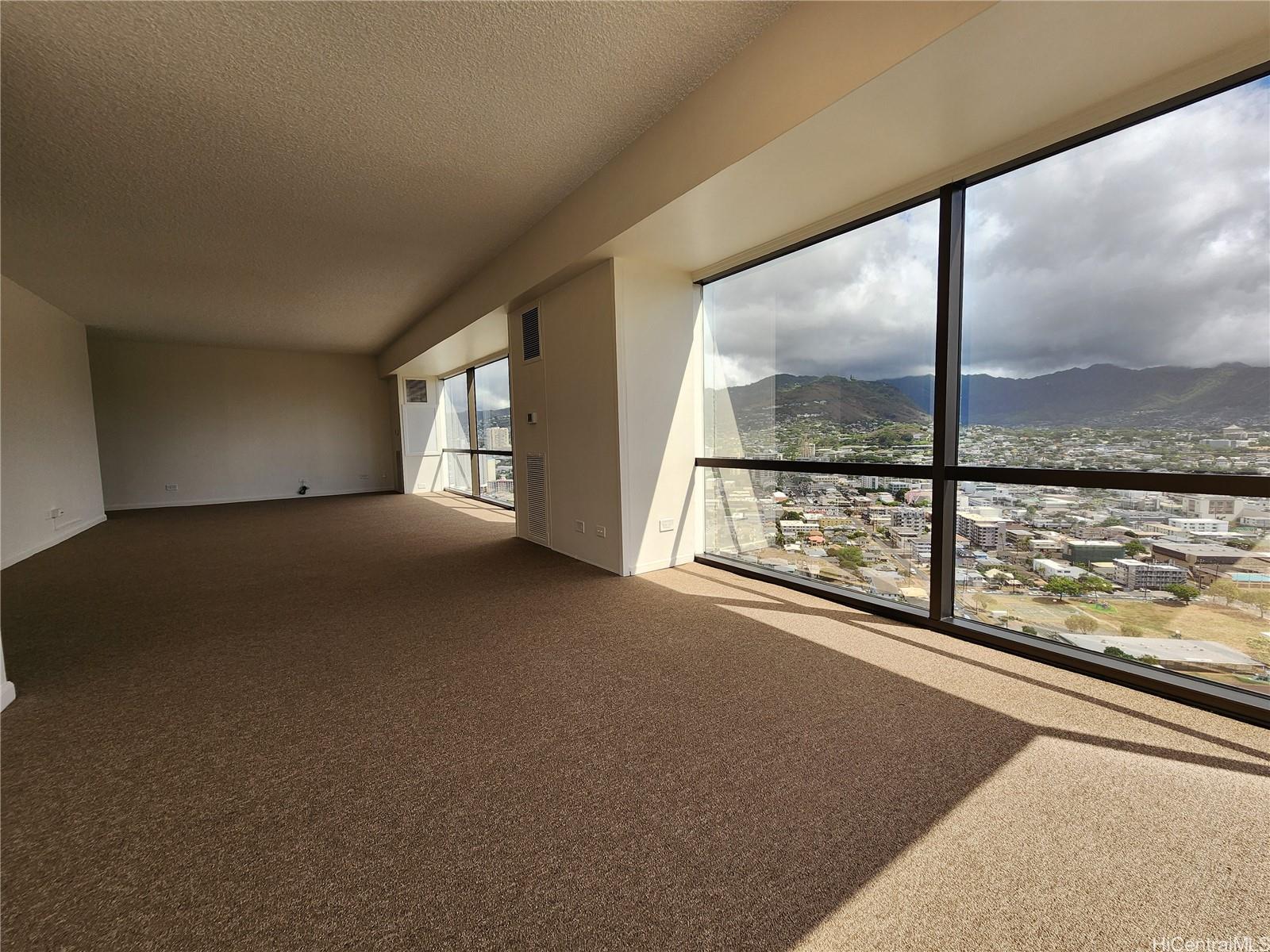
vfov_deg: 89.9
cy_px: 476
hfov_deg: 106.2
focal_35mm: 13
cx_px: 635
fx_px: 477
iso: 50
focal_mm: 2.2
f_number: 2.2
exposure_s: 1/222
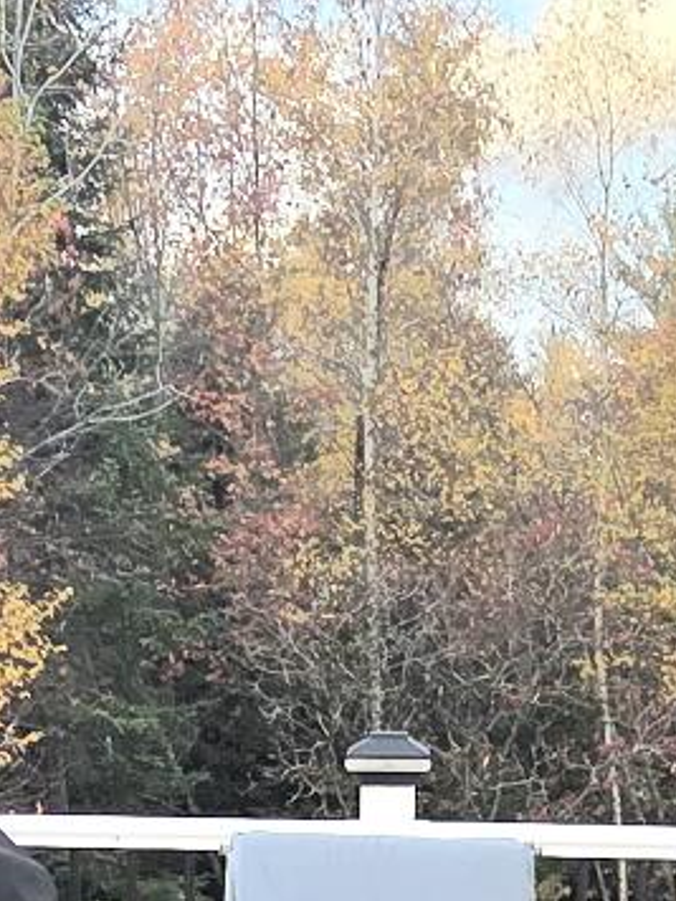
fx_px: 1901
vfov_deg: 23.7
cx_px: 435
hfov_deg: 20.1
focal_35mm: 73
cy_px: 1149
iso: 50
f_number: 2.2
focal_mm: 2.2
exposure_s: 1/294
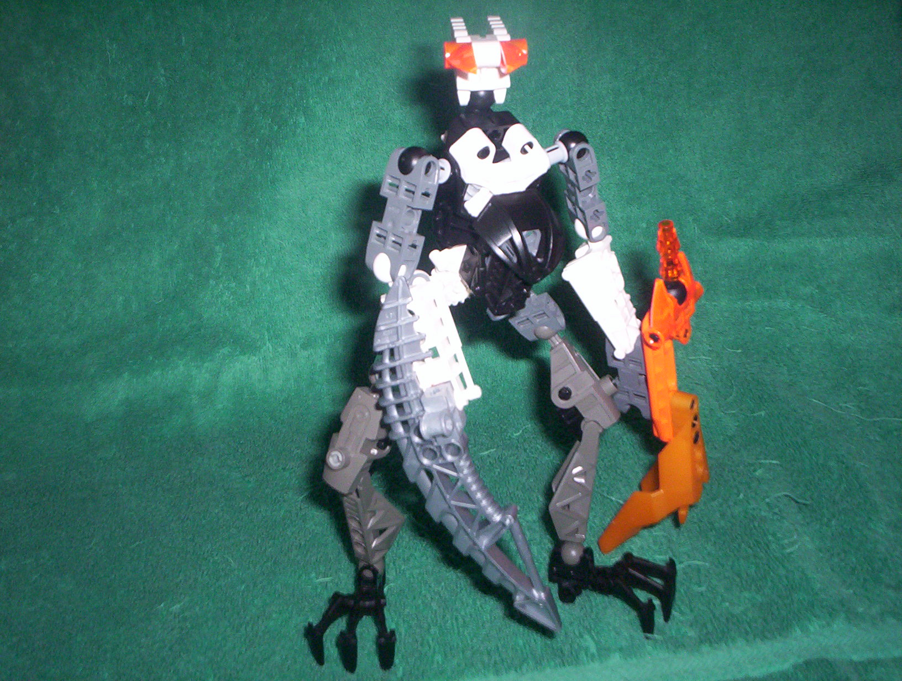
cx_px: 451
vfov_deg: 37.9
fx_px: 993
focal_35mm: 38
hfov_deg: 48.9
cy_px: 340
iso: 140
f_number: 4.5
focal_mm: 4.99
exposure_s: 1/60
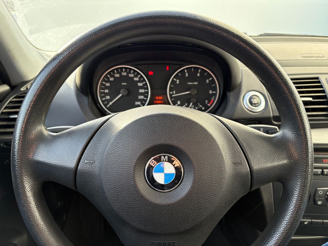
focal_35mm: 26
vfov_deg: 53.1
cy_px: 123
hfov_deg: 67.3
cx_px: 164
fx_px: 246
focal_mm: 5.96
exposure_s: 1/242
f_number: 1.6
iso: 100
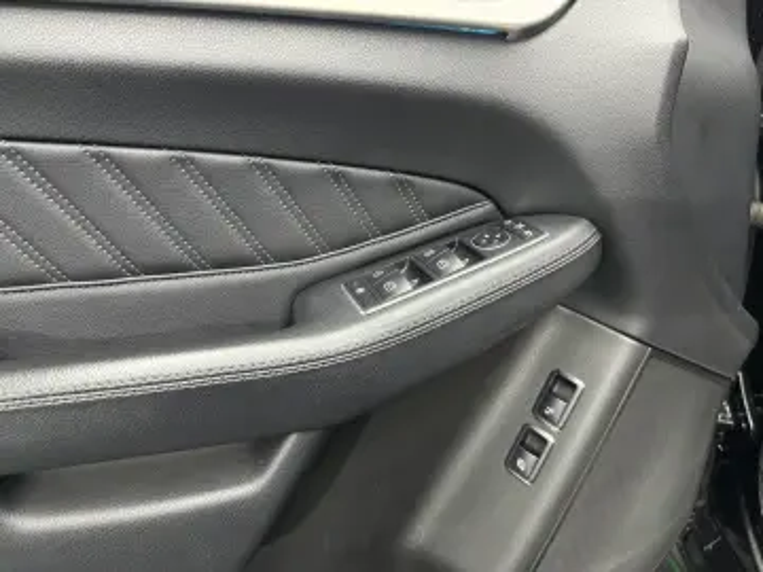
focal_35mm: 24
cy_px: 286
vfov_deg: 56.8
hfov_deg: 71.6
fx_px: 529
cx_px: 382
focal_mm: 6.76
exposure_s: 1/50
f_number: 1.78
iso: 640
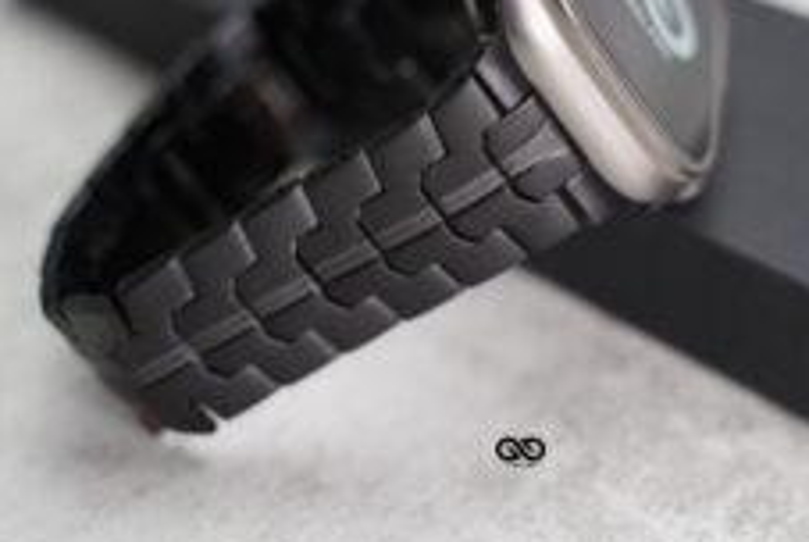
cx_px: 417
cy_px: 184
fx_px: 2970
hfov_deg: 15.5
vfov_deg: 10.4
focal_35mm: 132
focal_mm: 75
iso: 500
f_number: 4
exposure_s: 1/80
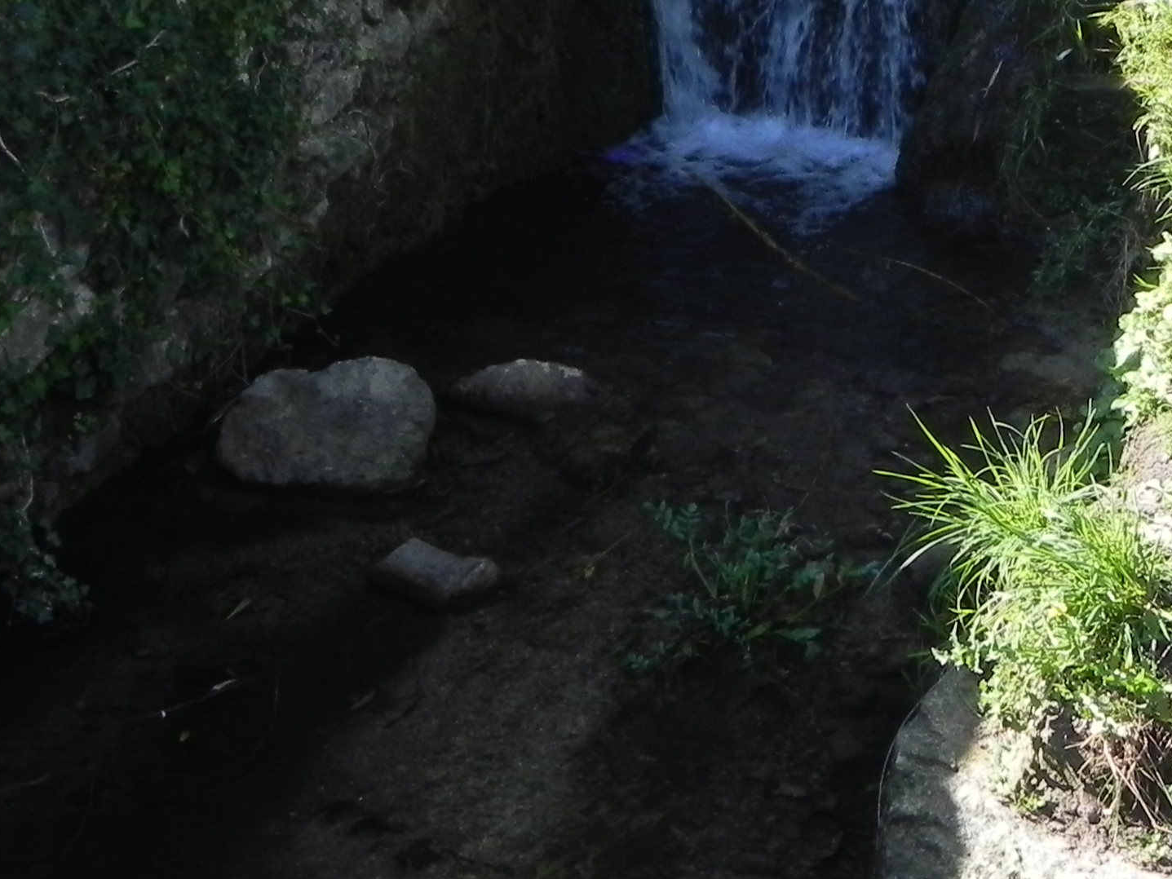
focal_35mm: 66
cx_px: 921
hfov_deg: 28.8
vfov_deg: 21.9
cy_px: 157
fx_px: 2235
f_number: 5
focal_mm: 4.6
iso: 160
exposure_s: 1/154
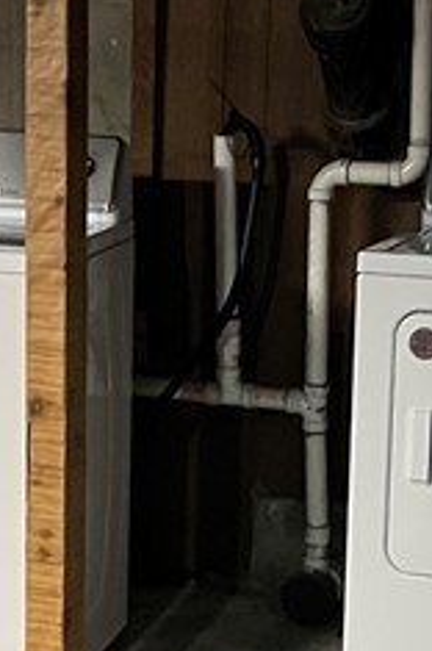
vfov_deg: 17.3
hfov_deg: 11.6
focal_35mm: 118
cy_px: 418
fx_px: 2130
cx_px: 213
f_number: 1.6
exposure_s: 1/30
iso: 500
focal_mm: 5.1
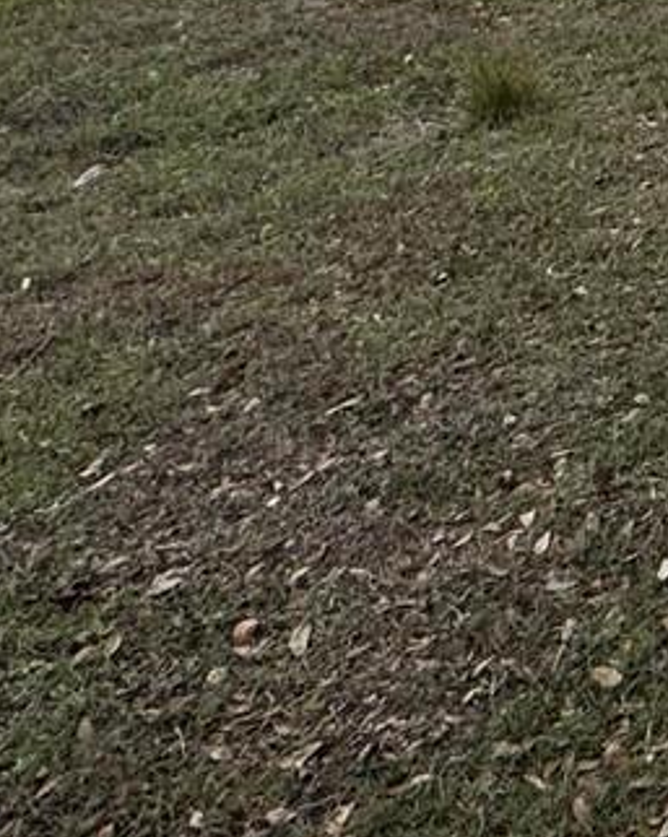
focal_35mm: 68
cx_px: 1427
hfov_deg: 16.0
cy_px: -556
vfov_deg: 21.3
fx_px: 1683
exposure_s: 1/932
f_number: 2.2
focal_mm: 2.22
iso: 40
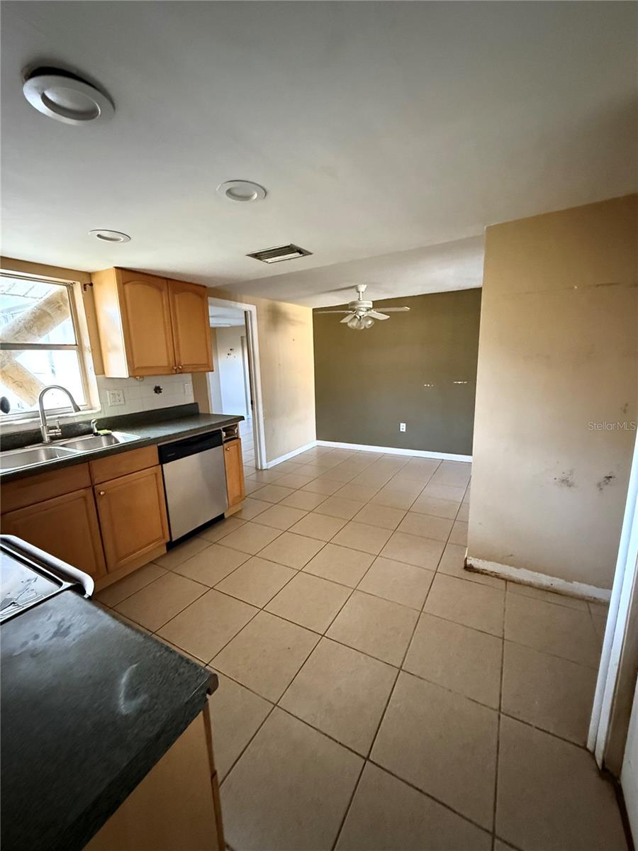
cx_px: 319
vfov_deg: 102.1
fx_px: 344
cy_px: 426
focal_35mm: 14
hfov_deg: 85.7
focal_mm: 2.22
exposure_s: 1/41
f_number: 2.2
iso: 1250
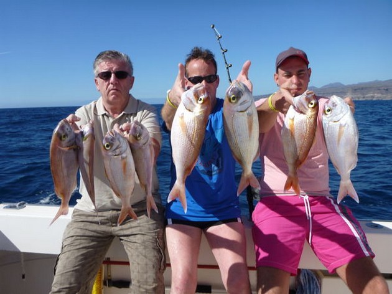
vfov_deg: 49.7
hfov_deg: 63.5
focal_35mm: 28
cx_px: 196
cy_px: 147
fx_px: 317
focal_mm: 4.9
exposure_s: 1/160
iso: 100
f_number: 10
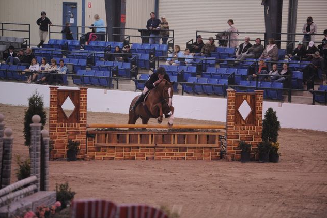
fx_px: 1835
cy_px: 110
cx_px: 163
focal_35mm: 202
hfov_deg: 10.2
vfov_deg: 6.8
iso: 5000
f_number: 2.8
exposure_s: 1/400
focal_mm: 200
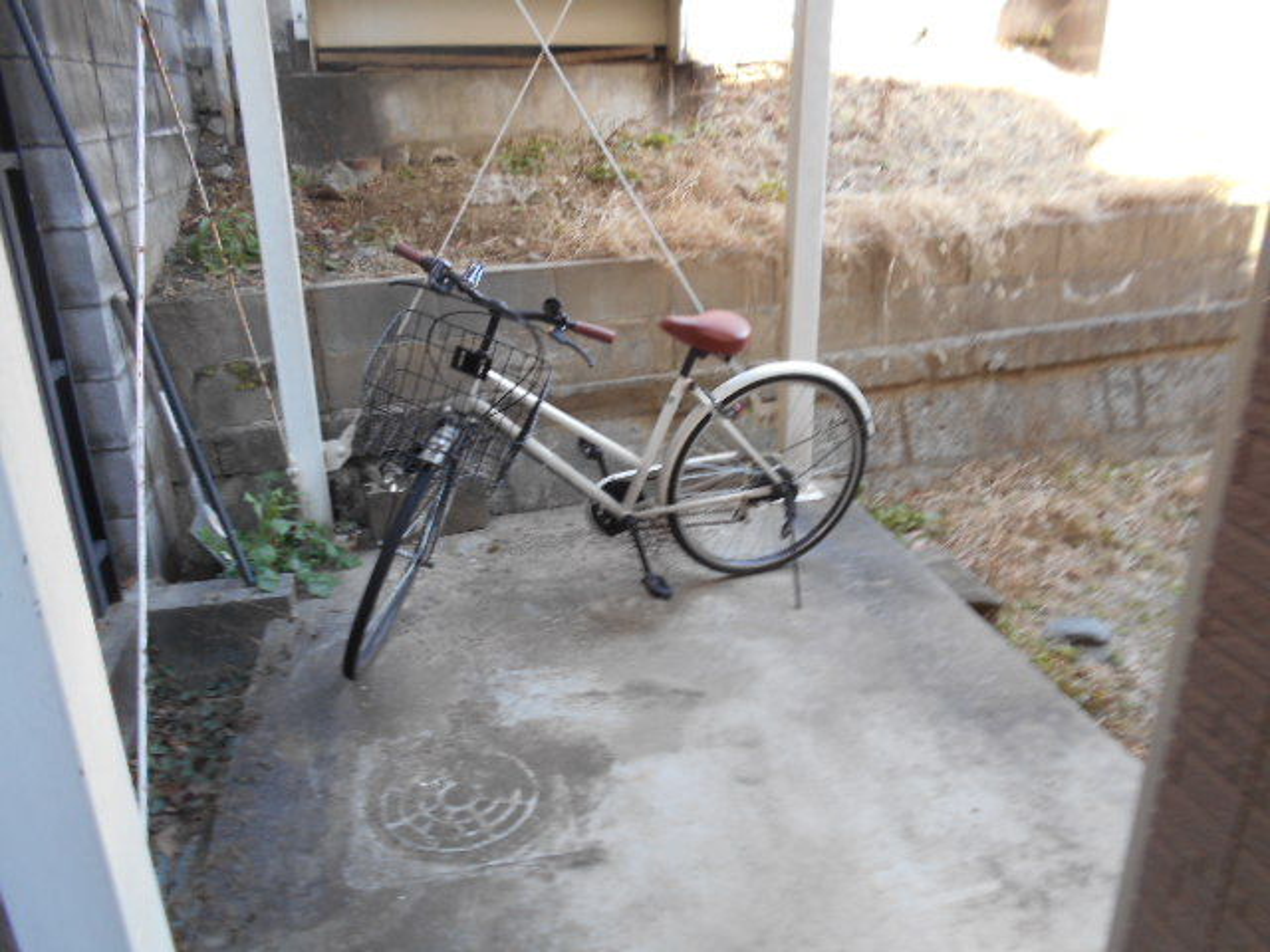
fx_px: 954
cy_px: 476
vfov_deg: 53.1
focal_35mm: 26
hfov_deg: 67.3
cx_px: 635
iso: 80
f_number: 3.2
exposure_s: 1/40
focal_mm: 4.6
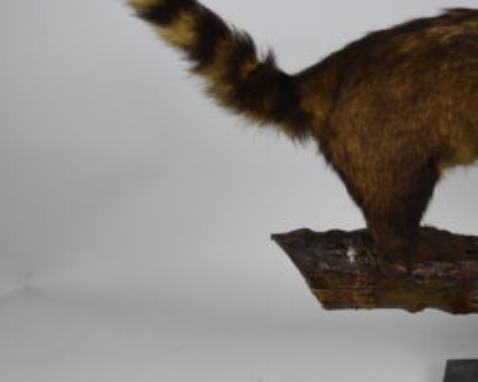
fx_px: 1004
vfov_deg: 21.5
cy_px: 162
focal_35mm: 71
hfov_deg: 24.1
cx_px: 586
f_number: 5
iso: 400
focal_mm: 18
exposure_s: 1/100
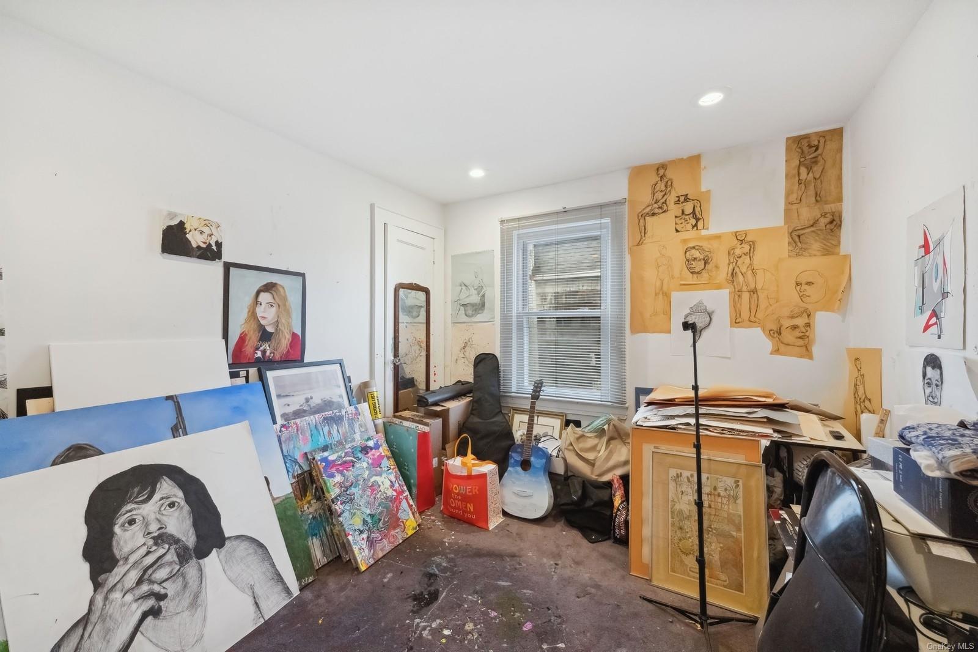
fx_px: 380
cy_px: 326
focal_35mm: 14
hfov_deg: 104.3
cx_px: 489
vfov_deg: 81.2
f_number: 8
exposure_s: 1/125
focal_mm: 14
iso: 1800
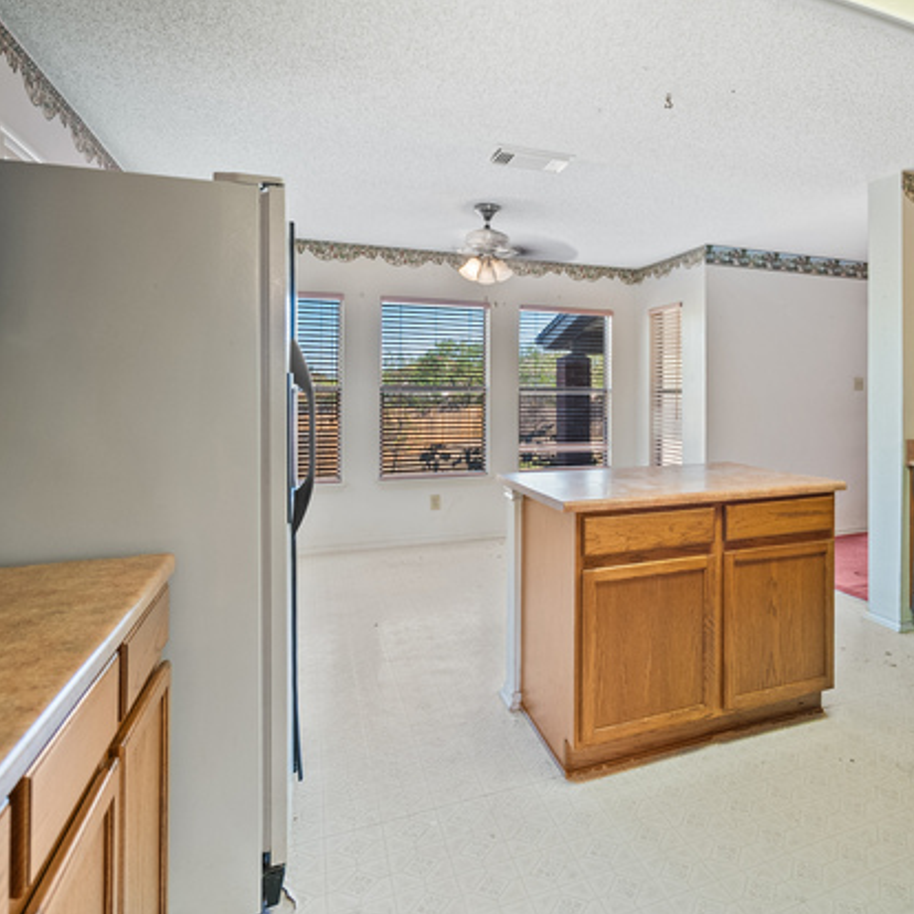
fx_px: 627
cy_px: 451
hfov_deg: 69.9
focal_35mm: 21
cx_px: 616
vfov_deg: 72.1
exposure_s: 1
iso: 800
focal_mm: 16
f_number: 4
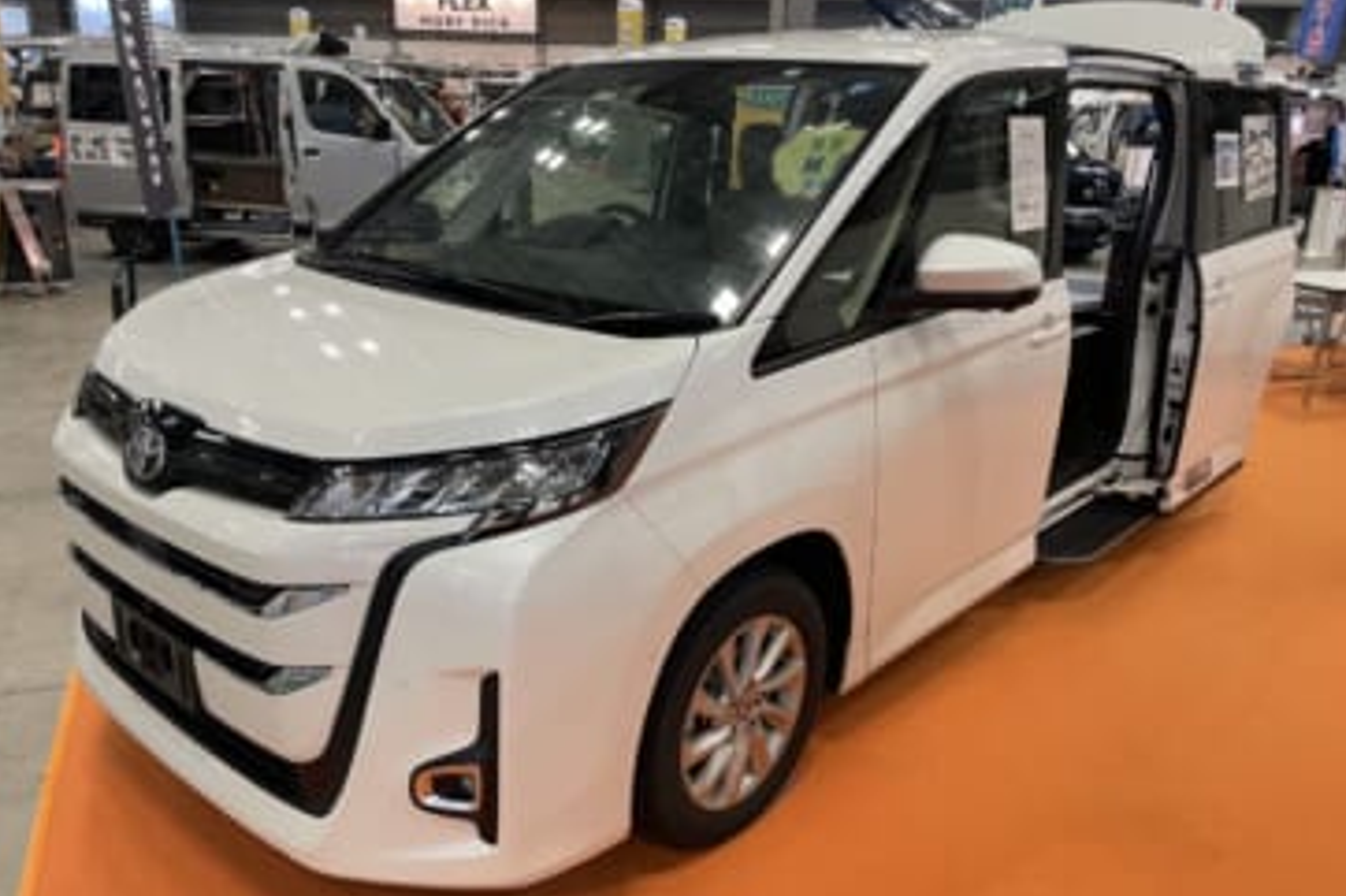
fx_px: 1046
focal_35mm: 28
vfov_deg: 46.3
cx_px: 690
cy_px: 474
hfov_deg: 65.5
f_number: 1.6
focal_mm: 4.2
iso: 100
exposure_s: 1/50
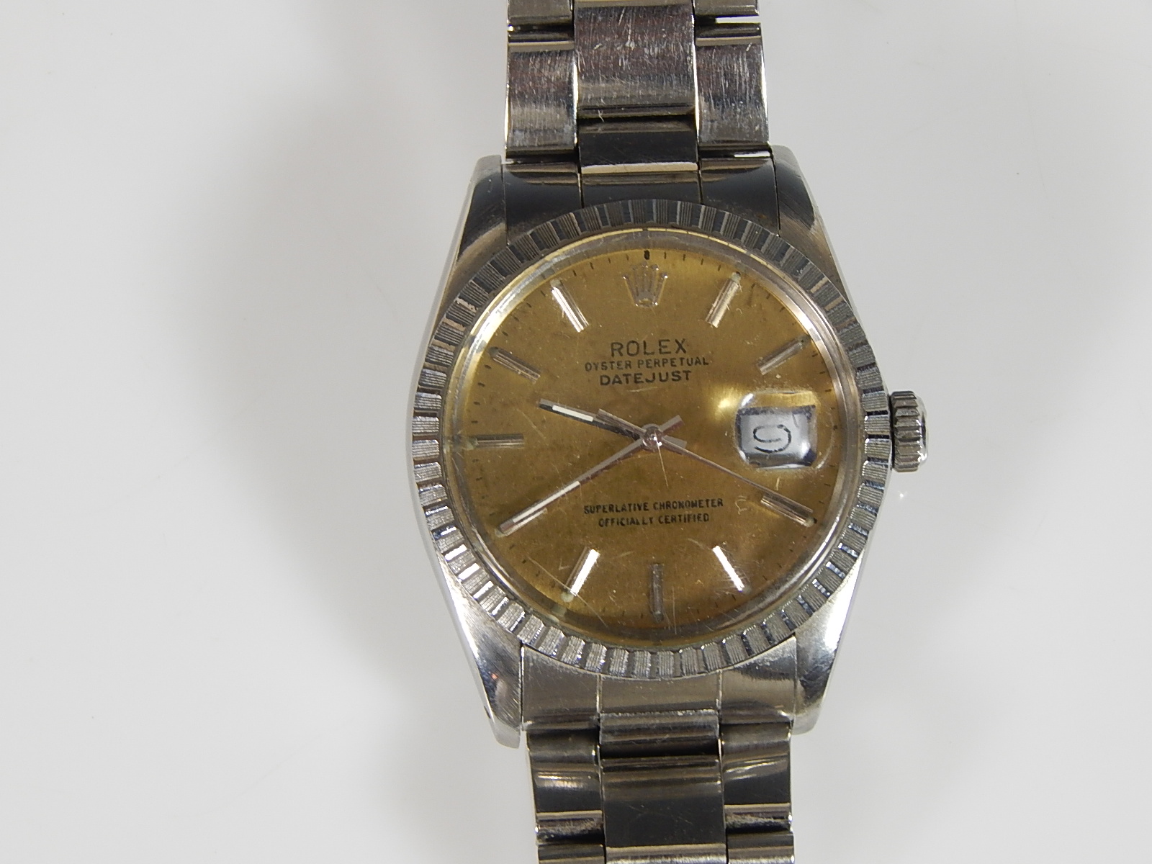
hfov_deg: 12.3
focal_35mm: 160
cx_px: 576
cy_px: 432
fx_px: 5325
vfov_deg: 9.3
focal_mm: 28.7
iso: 180
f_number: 5.1
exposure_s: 1/30
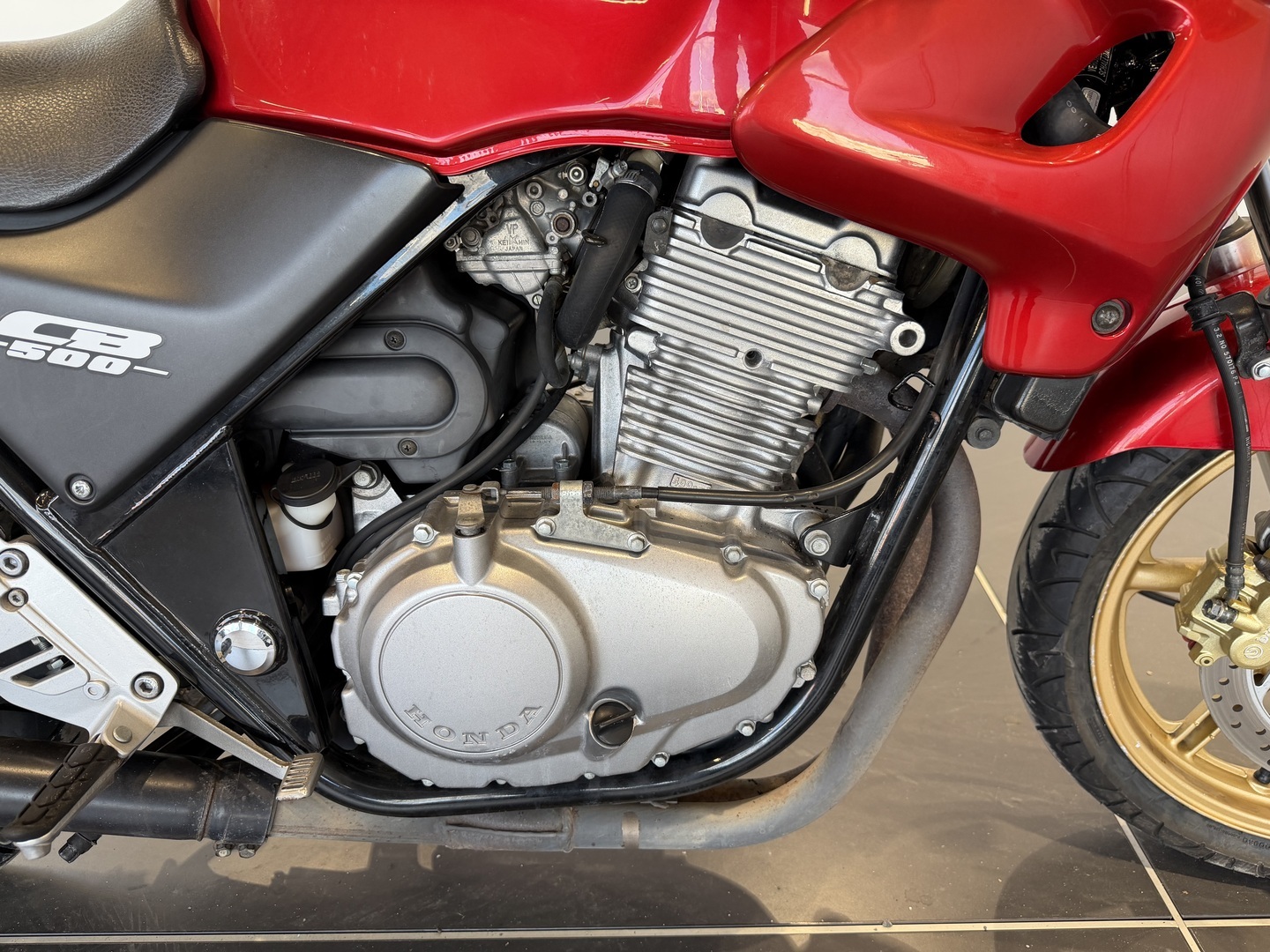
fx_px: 881
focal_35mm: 24
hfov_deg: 71.6
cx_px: 635
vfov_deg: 56.8
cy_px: 476
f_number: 1.78
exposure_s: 1/121
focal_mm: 6.76
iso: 125
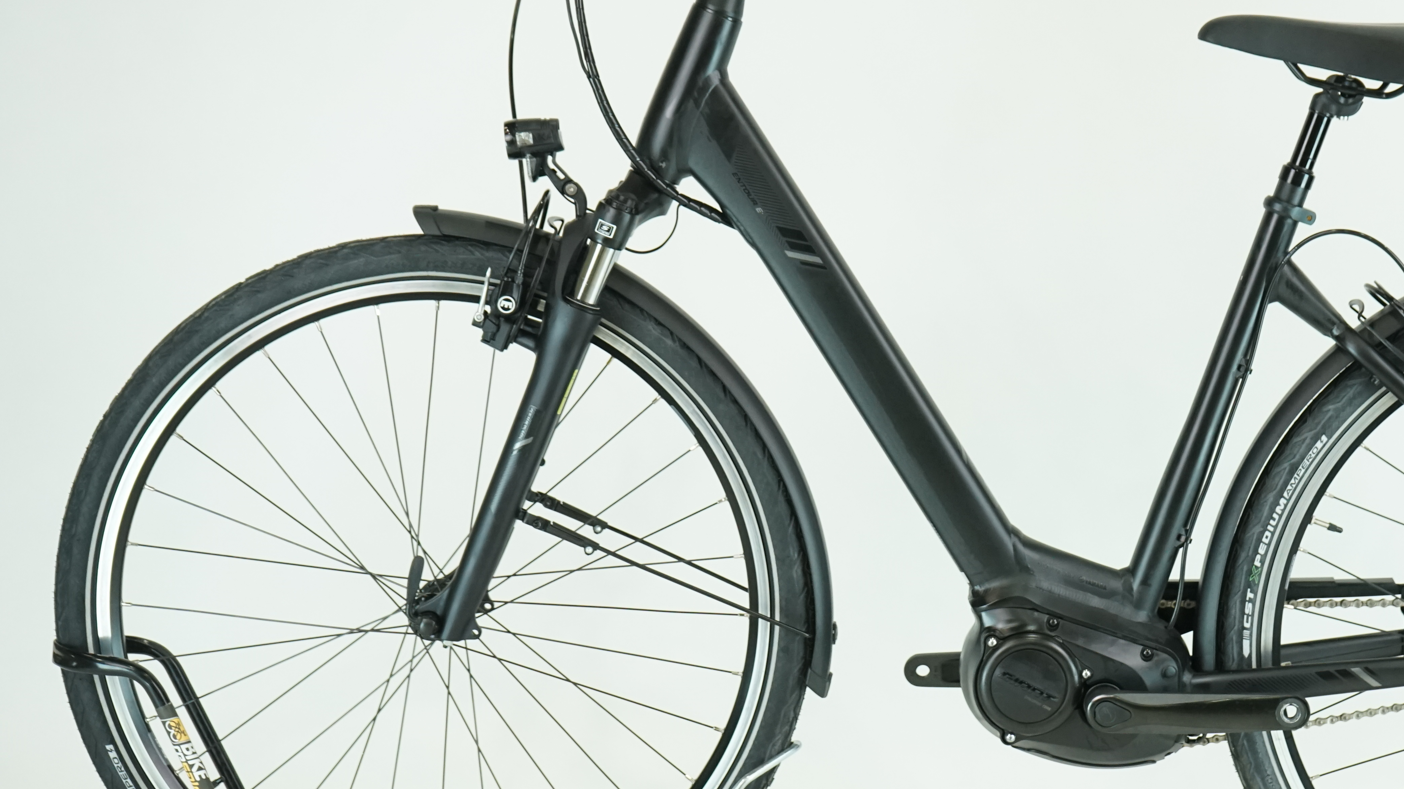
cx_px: 1009
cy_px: 379
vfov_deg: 14.1
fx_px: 3202
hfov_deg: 24.5
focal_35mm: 86
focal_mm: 57
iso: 1600
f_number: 5.6
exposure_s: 1/200
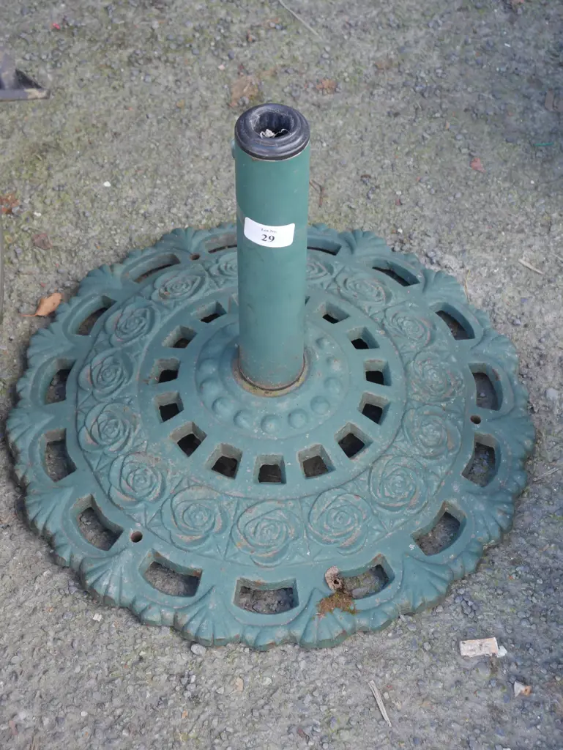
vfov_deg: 28.5
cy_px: 375
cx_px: 282
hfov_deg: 21.6
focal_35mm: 68
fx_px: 1473
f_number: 6.3
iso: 800
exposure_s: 1/80
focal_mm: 34
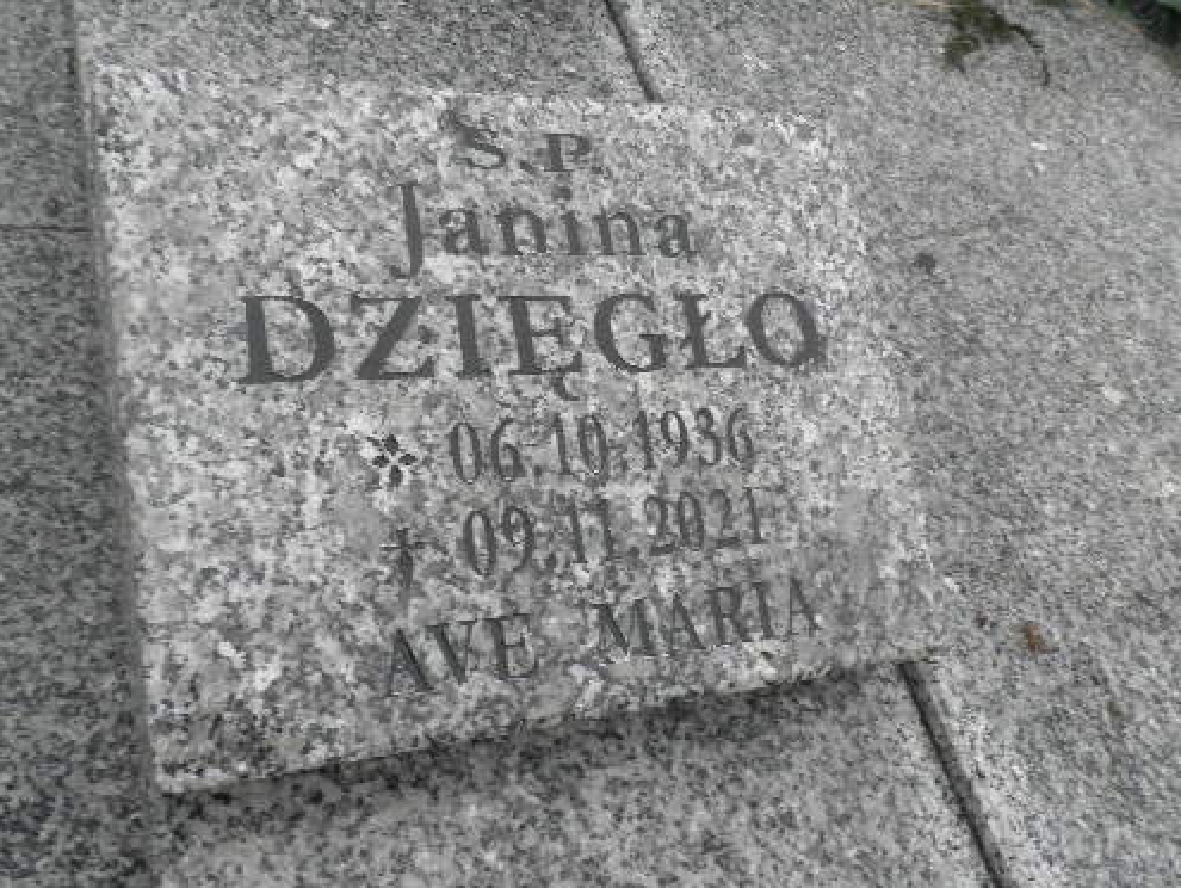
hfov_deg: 58.2
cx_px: 532
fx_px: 1058
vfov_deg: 45.5
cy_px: 473
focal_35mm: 31
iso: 64
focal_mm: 4.3
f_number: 3.3
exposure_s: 1/80
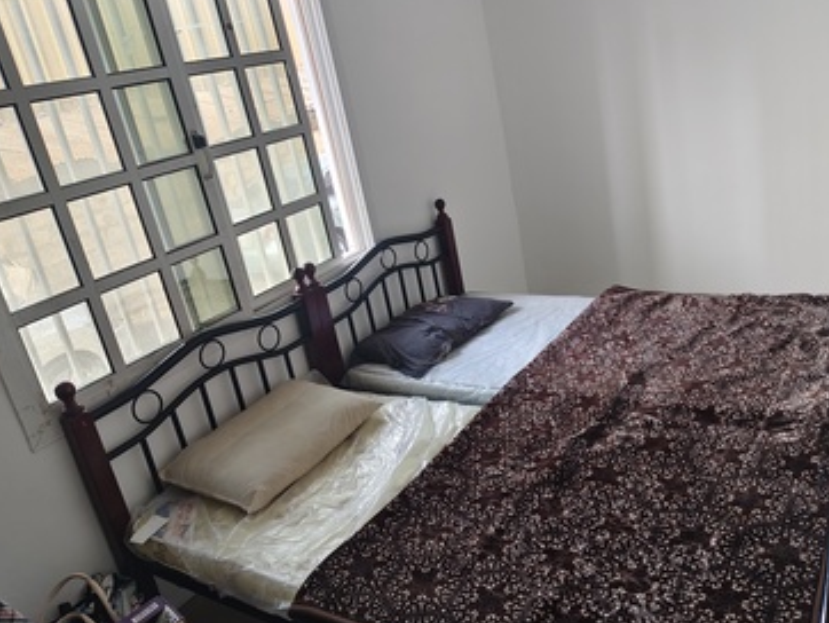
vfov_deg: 48.1
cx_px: 480
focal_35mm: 29
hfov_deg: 61.3
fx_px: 695
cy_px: 269
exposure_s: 1/100
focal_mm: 5.56
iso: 604
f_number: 1.88
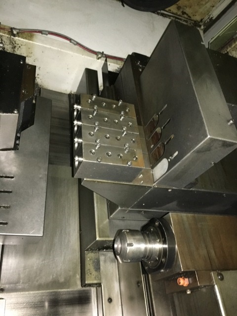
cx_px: 118
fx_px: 265
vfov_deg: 61.7
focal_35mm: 29
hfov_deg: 48.2
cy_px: 158
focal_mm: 4.15
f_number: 2.2
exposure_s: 1/17
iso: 320
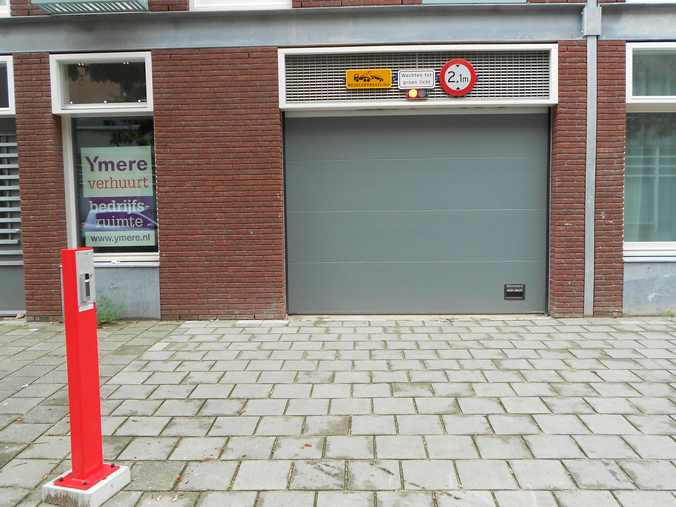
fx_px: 586
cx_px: 349
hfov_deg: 60.0
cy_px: 259
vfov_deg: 46.8
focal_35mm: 30
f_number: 3.4
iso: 80
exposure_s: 1/80
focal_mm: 5.1
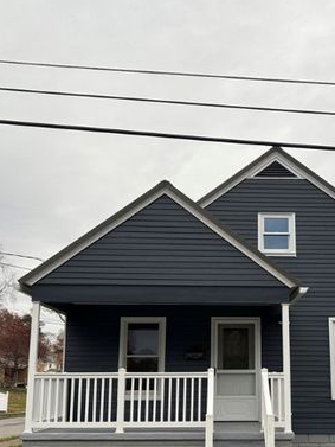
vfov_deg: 41.0
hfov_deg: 31.1
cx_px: 243
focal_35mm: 46
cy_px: 276
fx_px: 593
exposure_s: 1/222
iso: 40
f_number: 1.6
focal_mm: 5.96
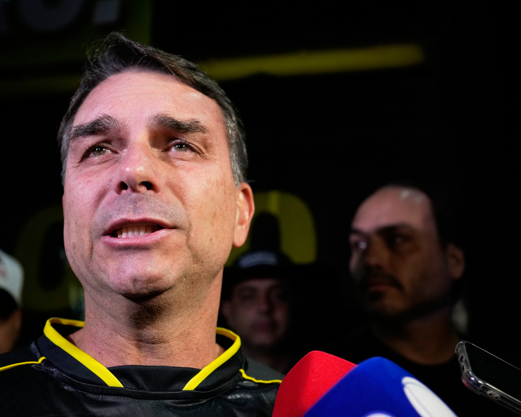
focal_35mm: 41
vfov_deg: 36.5
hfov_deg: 44.7
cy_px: 210
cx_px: 232
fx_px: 632
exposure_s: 1/640
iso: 1000
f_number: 2.5
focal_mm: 24
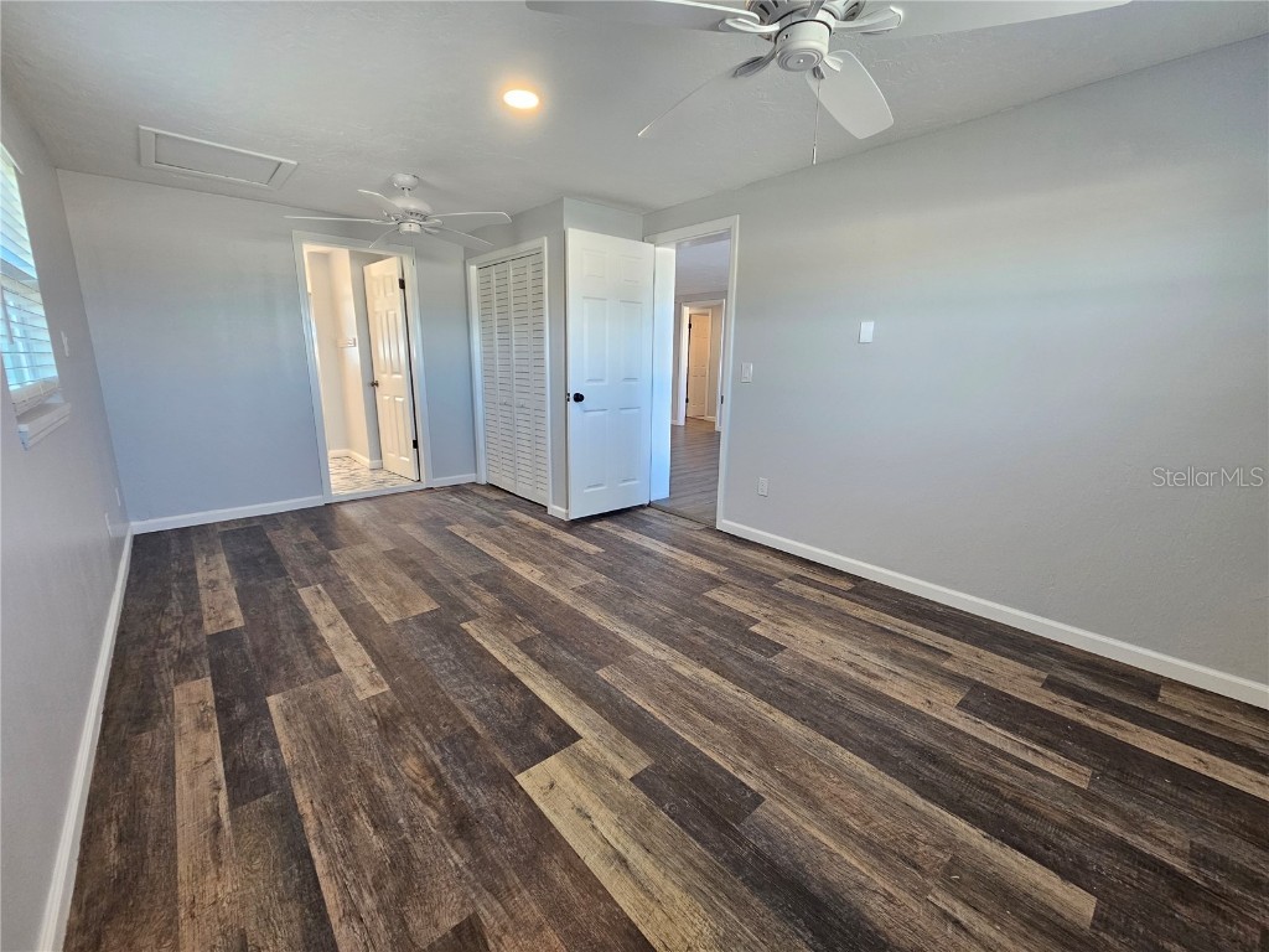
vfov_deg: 89.9
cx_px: 634
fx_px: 477
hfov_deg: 106.2
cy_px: 476
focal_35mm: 13
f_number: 2.2
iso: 200
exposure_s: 1/60
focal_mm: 2.2
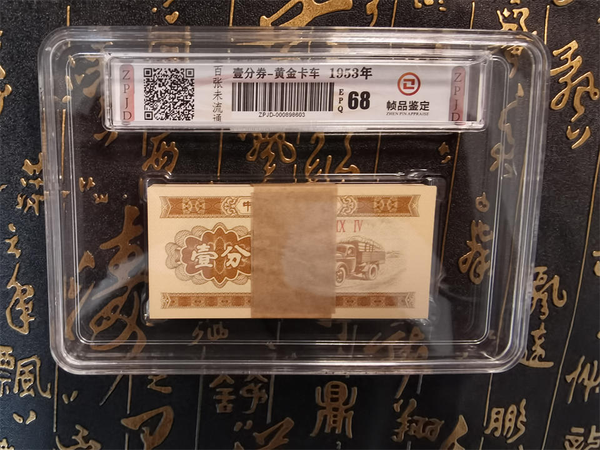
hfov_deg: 65.3
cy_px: 225
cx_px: 300
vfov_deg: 51.4
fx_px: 468
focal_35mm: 27
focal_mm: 2.26
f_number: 2.2
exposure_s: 1/20
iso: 500
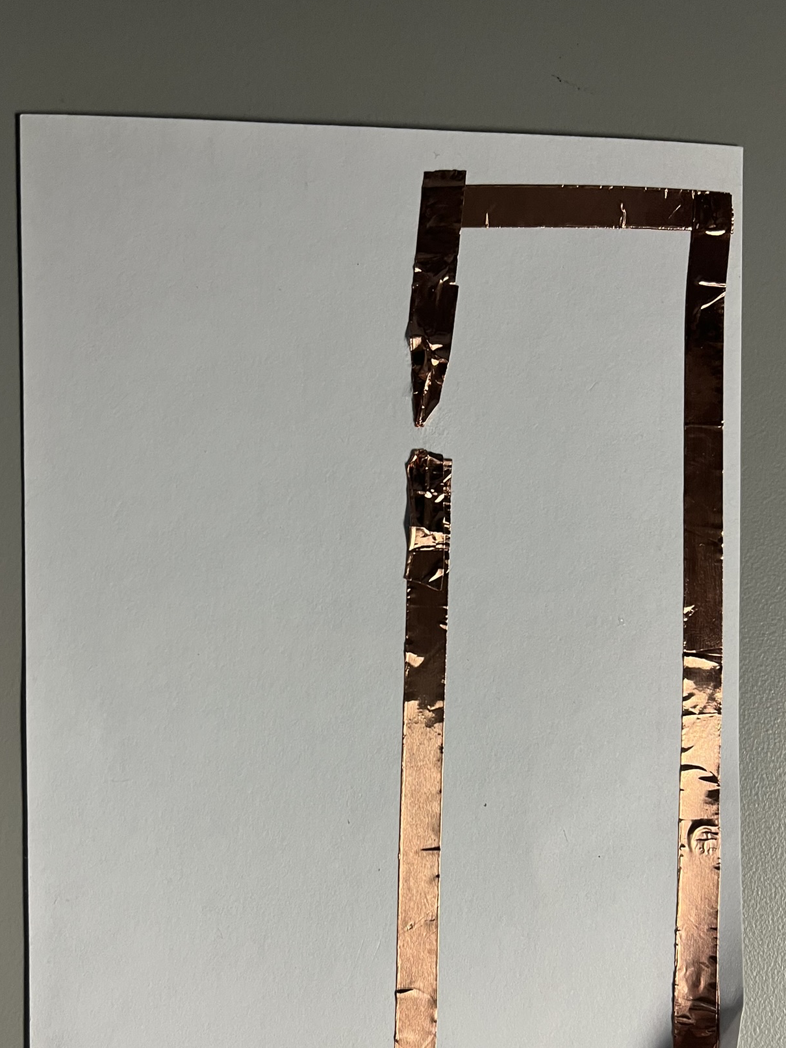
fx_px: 999
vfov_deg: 54.9
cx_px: 372
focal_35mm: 33
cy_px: 635
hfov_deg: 42.9
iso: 100
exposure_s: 1/60
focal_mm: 5.1
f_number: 1.6
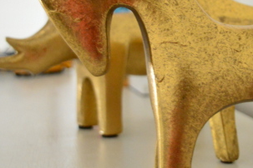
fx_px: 668
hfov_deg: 21.3
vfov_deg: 14.3
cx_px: 186
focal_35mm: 95
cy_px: 35
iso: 2500
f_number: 4.2
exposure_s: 1/50
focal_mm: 30
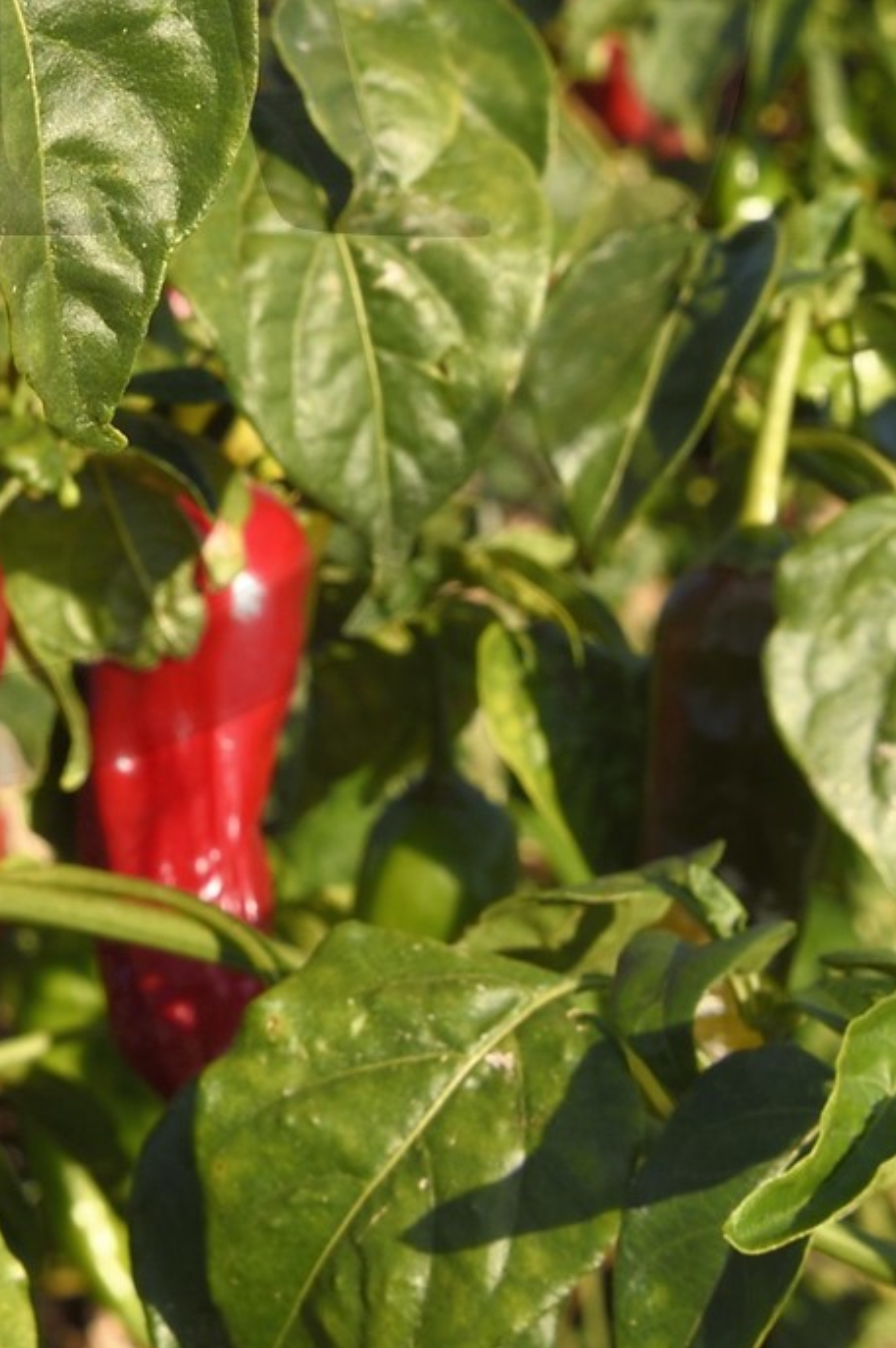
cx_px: -149
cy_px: -123
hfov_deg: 9.2
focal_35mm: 147
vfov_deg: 13.7
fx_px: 5496
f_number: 13
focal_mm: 42
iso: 200
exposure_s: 1/200
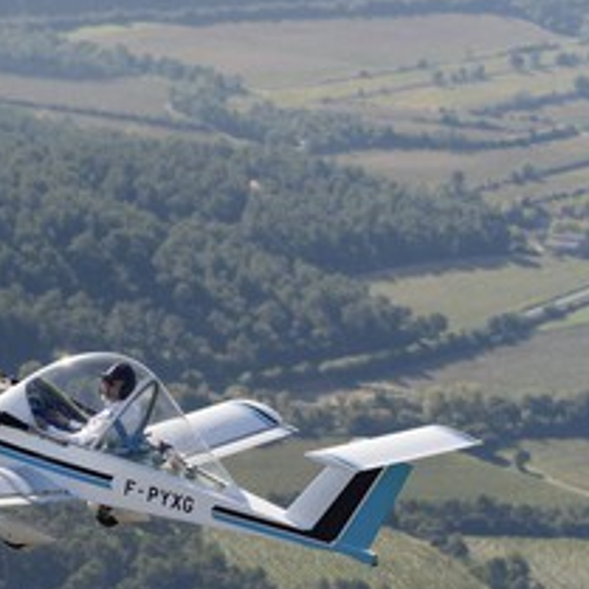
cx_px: 85
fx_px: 4928
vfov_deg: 6.8
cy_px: 369
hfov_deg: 6.8
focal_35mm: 256
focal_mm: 150
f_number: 9
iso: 800
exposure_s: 1/1250
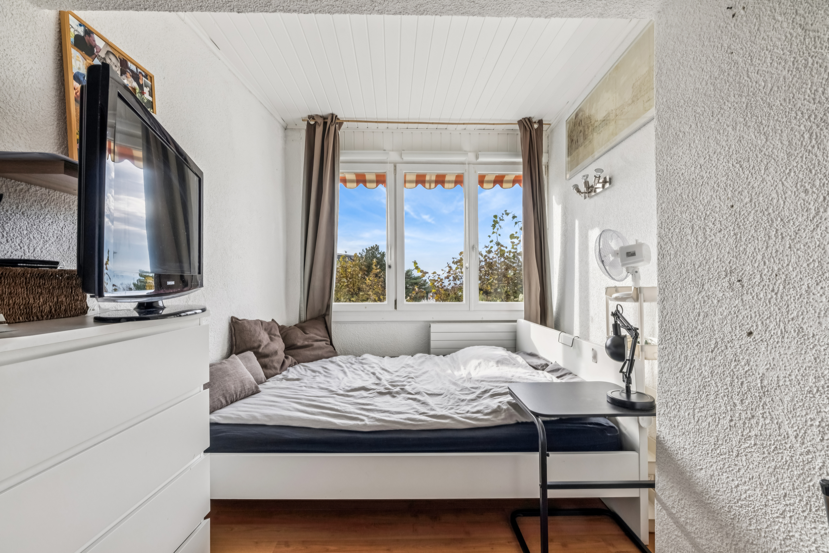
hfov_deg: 100.4
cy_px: 276
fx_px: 345
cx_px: 414
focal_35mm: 15
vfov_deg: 77.3
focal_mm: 15
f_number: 11
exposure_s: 1/40
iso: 100
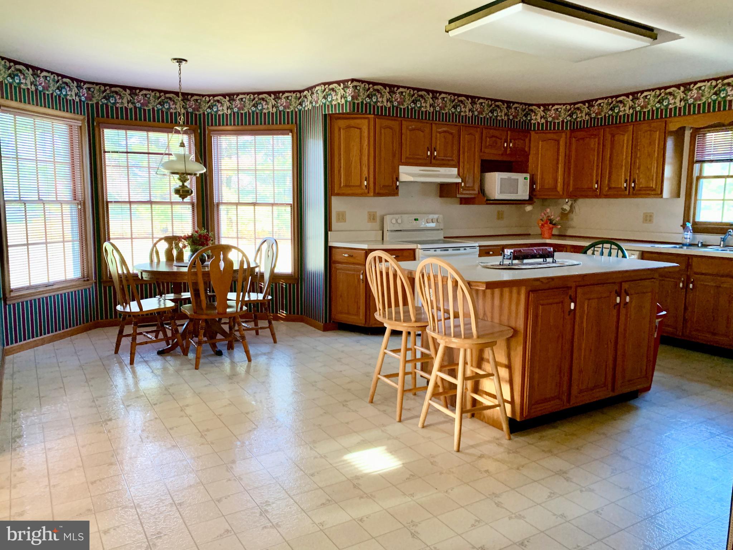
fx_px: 551
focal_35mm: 26
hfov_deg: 67.3
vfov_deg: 53.1
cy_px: 275
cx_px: 366
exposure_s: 1/60
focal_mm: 4.25
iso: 320
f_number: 1.8
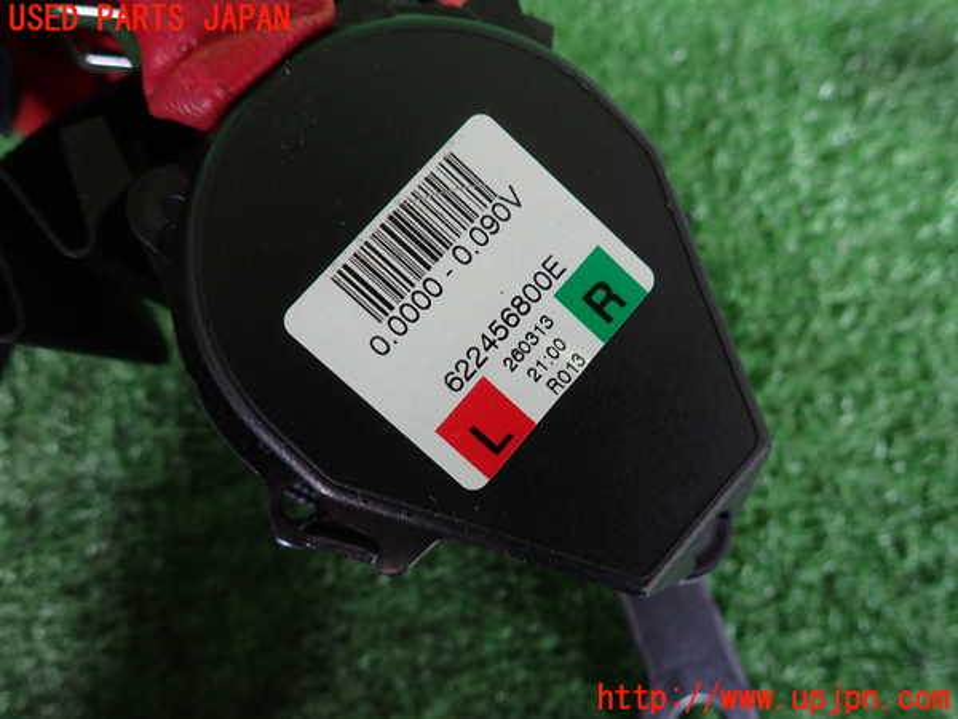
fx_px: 692
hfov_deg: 69.4
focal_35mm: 25
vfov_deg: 54.9
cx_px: 479
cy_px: 360
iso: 200
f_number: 2
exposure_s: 1/50
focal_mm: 4.5
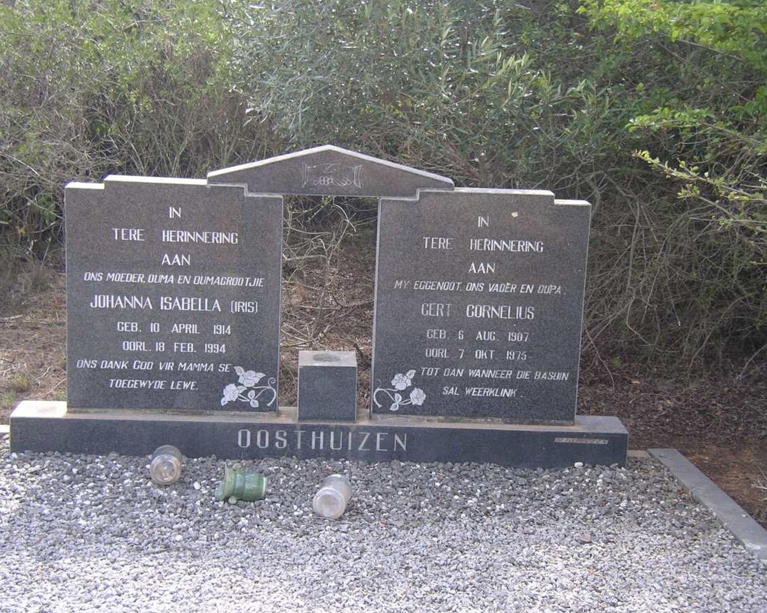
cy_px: 304
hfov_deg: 31.5
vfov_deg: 25.4
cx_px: 367
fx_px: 1362
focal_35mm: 60
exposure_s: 1/125
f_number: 3.3
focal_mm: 8.9
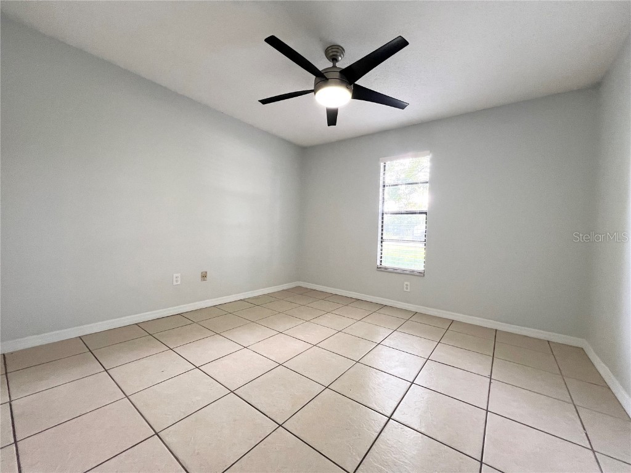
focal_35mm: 13
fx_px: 237
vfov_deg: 89.9
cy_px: 236
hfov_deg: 106.2
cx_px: 316
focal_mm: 1.57
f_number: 1.8
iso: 160
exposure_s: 1/60
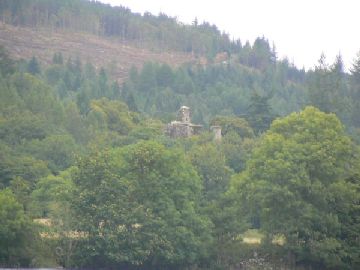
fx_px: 4493
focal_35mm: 432
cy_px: 135
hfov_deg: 4.6
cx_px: 180
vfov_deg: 3.4
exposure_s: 1/60
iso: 80
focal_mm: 72
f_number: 4
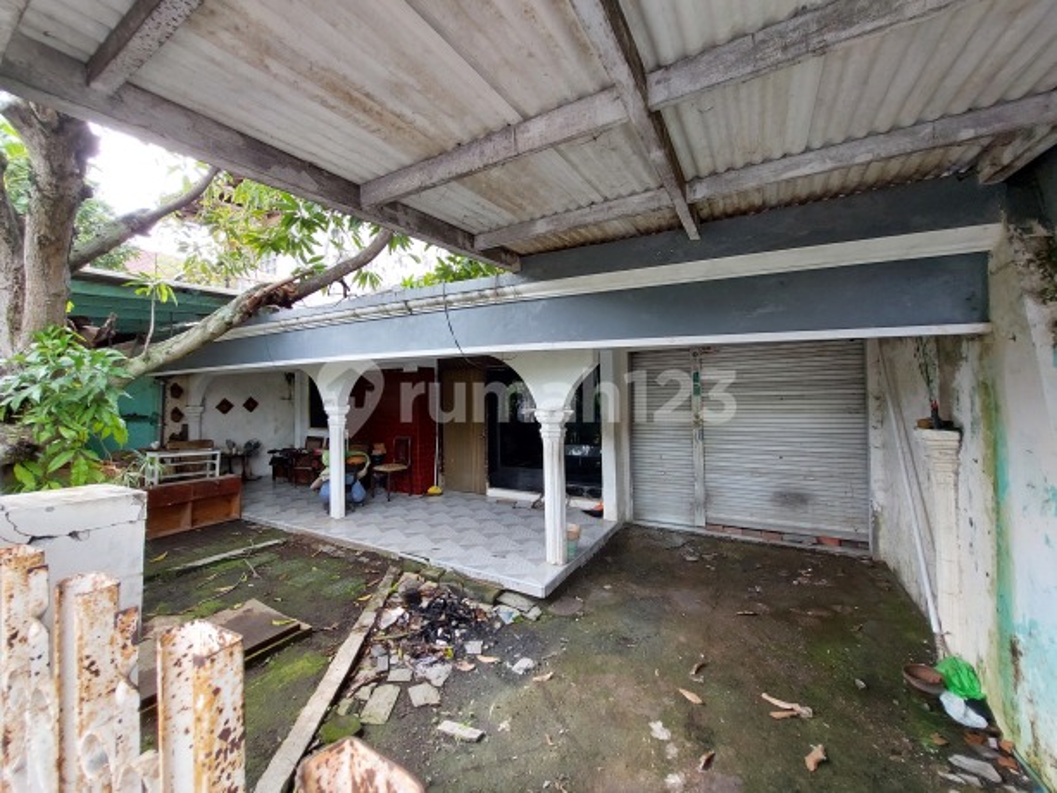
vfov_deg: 89.9
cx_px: 528
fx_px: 397
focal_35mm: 13
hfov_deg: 106.2
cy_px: 396
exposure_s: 1/100
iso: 80
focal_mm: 1.74
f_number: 2.2
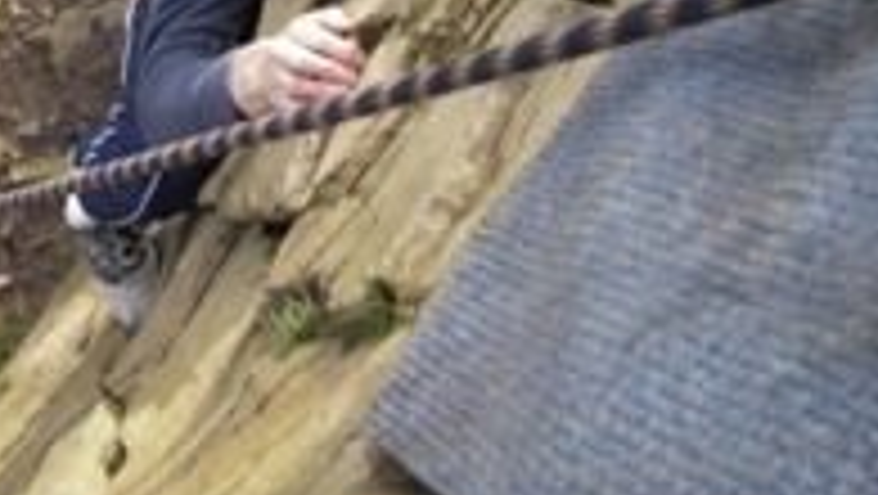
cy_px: -140
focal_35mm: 85
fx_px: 1980
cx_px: 18
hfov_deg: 24.0
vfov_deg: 13.7
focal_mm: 6.3
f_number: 3.3
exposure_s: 1/80
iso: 50
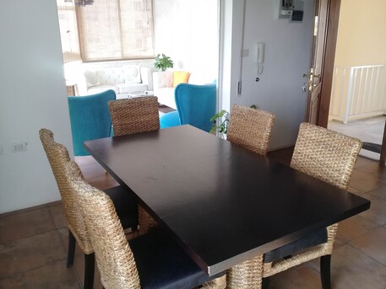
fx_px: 346
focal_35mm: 31
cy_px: 144
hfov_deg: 58.3
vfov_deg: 45.5
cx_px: 193
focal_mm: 3.3
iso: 50
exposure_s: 1/50
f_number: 2.2
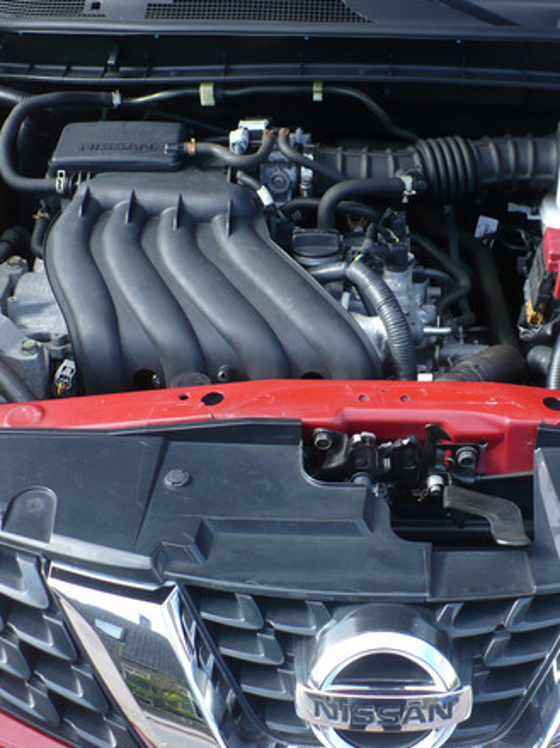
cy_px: 392
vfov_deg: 35.5
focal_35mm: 54
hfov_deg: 26.8
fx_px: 1165
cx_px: 400
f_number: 2.8
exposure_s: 1/200
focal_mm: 6.1
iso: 100
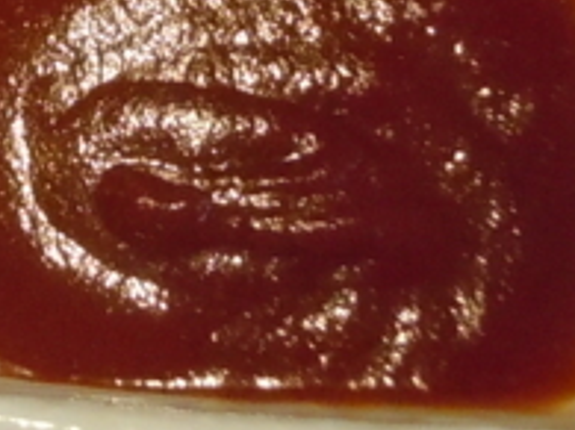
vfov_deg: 7.9
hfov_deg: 10.5
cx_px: -596
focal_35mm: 173
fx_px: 2872
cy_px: -610
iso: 800
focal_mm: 5.9
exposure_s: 1/40
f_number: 4
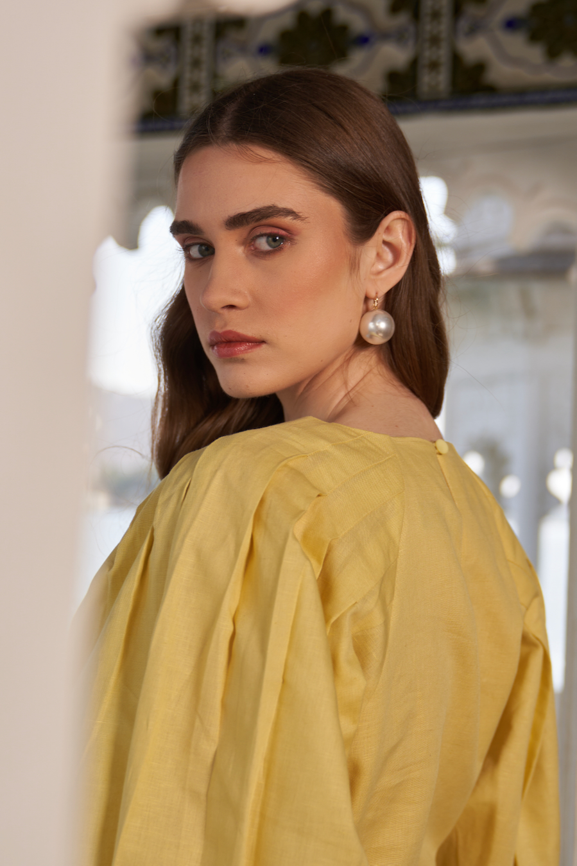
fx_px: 1298
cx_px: 288
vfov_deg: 36.9
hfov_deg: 25.1
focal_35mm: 54
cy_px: 433
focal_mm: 36
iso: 64
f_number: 2.8
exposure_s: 1/800
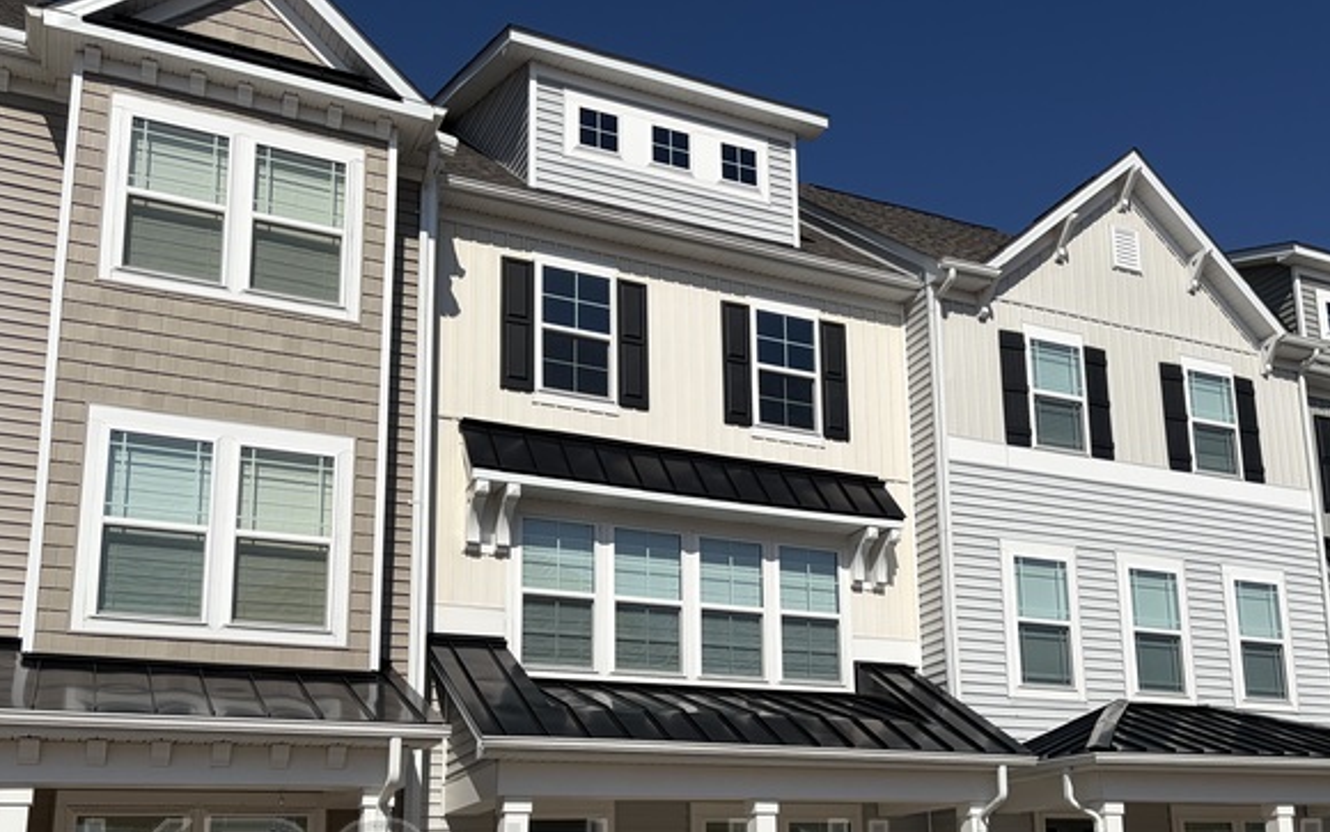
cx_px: 798
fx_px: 1378
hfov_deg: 51.2
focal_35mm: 38
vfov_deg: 33.0
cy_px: 610
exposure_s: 1/11905
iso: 50
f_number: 1.6
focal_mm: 5.96
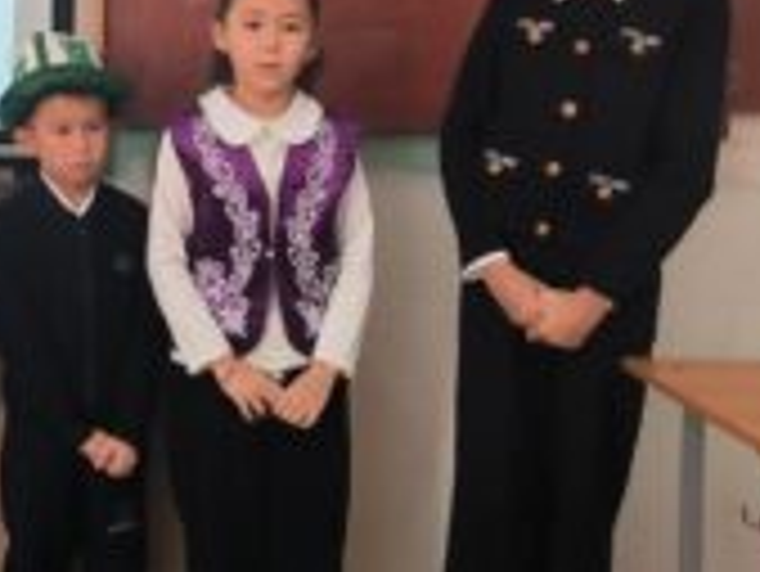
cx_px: 153
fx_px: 1560
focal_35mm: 71
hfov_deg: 26.9
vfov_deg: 20.4
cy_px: 70
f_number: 1.7
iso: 313
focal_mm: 5.24
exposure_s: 1/120
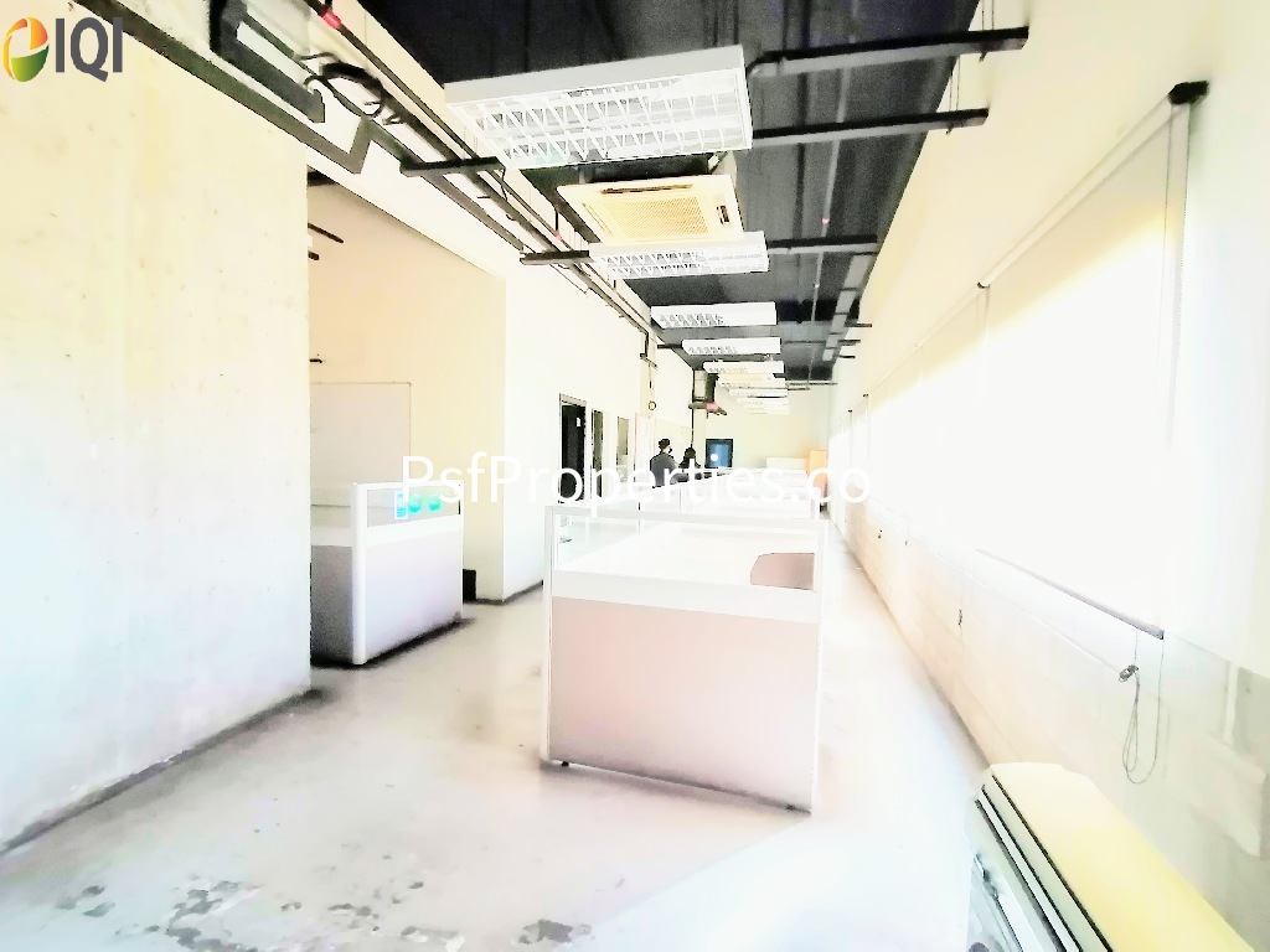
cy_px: 476
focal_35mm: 17
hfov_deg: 91.0
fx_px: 624
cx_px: 635
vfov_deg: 74.7
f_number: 2.4
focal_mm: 1.78
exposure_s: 1/25
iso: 500
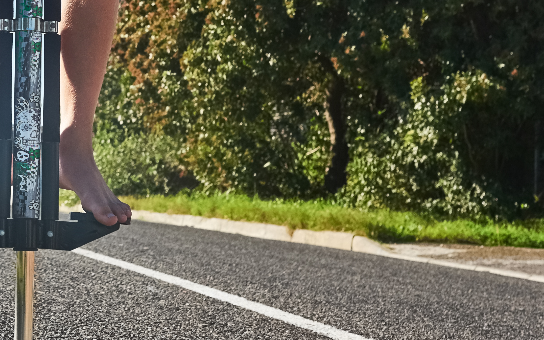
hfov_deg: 16.2
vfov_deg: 10.4
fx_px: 1809
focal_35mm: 122
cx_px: -162
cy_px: -144
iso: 200
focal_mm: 35
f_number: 6.3
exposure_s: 1/1000
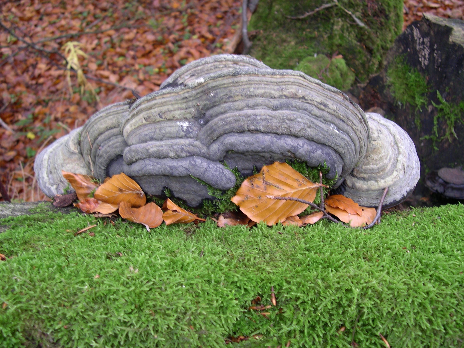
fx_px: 509
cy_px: 174
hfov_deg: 49.0
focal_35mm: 38
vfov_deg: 37.7
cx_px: 232
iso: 100
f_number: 2.8
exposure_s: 1/6.7
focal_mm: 8
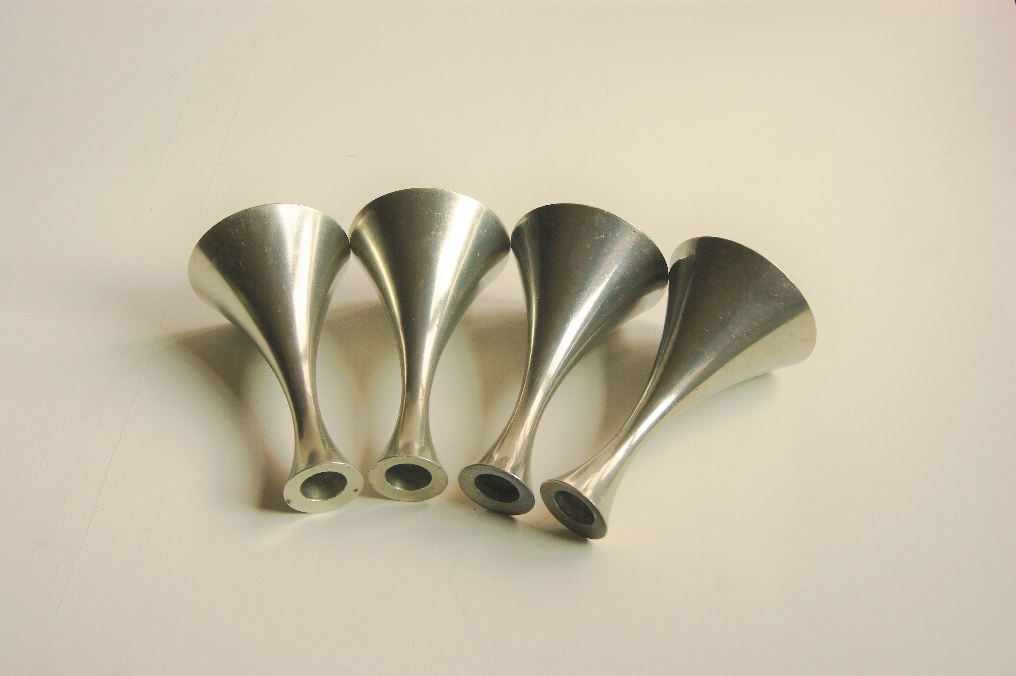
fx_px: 1692
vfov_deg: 22.6
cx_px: 508
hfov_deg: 33.4
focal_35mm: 60
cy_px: 338
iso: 100
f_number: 7.1
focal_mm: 40
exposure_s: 1/100
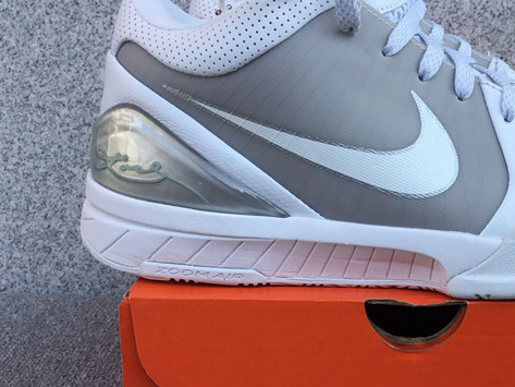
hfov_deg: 32.0
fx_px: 878
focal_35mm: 59
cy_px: 212
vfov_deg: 24.8
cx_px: 400
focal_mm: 3.3
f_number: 2.4
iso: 25
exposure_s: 1/379
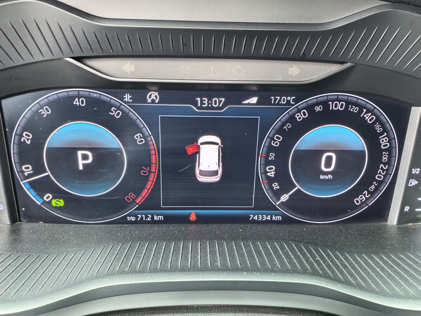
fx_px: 365
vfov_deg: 46.8
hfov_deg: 60.0
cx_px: 210
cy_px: 158
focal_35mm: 30
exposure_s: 1/60
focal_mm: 5.75
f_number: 4
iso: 250
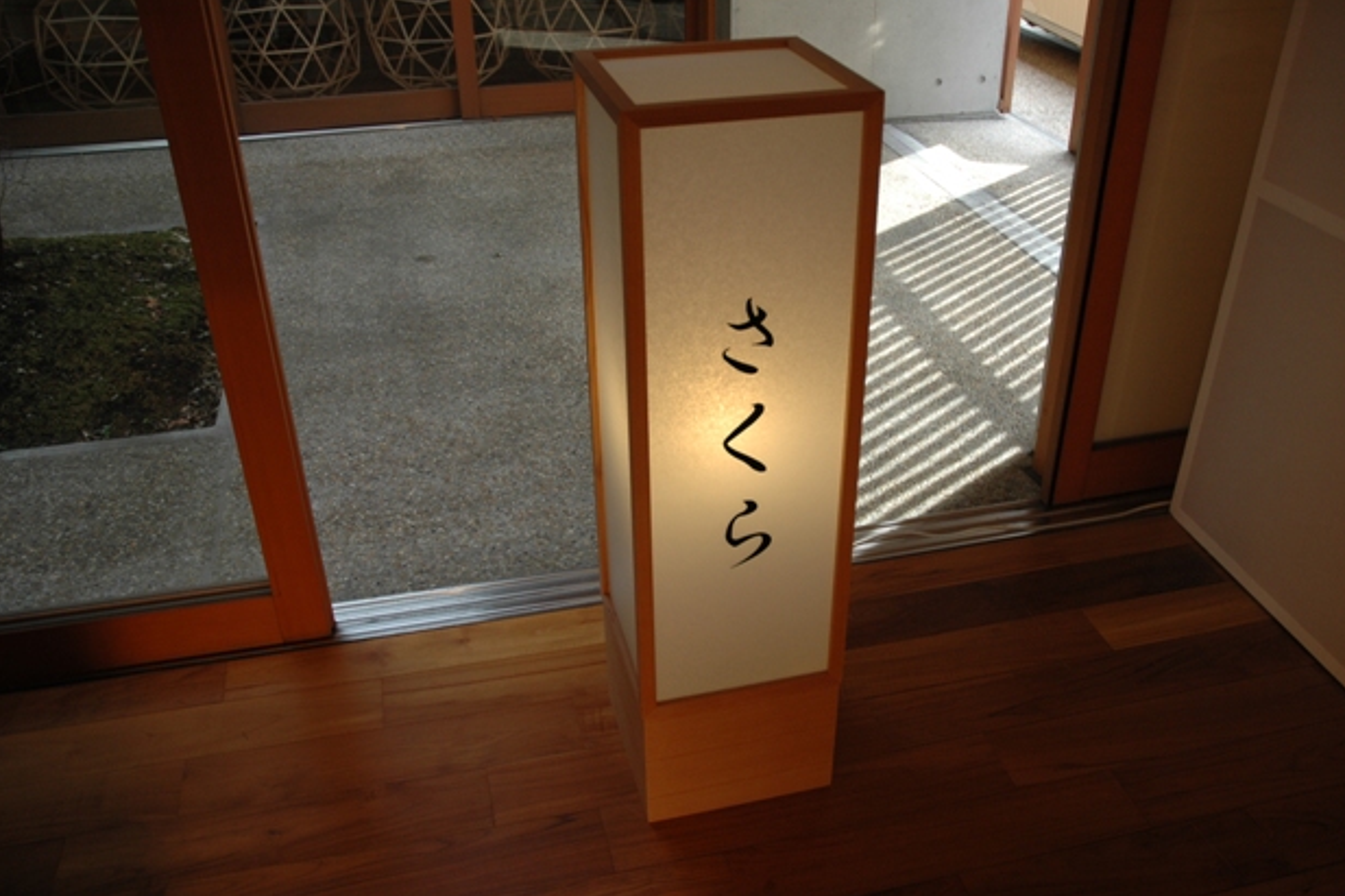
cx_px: 676
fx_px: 1046
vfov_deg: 46.4
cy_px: 458
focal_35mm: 28
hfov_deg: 65.5
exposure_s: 1/125
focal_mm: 18
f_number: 3.5
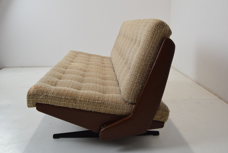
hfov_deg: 46.4
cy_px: 76
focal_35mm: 42
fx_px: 266
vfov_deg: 31.9
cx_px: 114
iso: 1600
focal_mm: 28
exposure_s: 1/200
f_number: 7.1
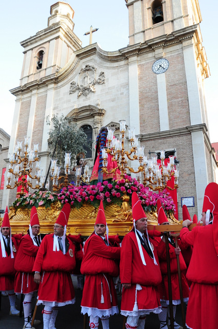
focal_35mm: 27
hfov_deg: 47.8
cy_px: 164
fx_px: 246
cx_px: 109
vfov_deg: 67.4
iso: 800
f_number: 7.1
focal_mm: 18
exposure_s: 1/200
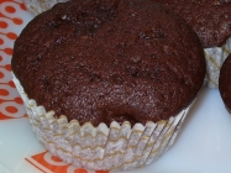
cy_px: 35
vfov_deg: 10.5
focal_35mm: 141
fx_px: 940
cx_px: 209
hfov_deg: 13.9
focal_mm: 11
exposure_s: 1/60
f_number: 4
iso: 100
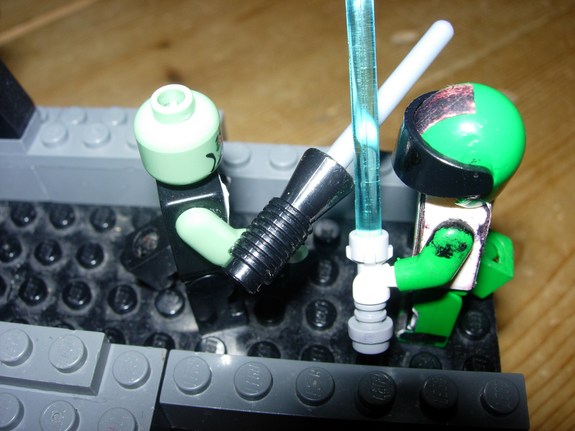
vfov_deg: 37.7
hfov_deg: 49.0
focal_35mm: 38
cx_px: 288
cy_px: 216
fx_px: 631
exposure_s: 1/64
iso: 79
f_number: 4.8
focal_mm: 7.8
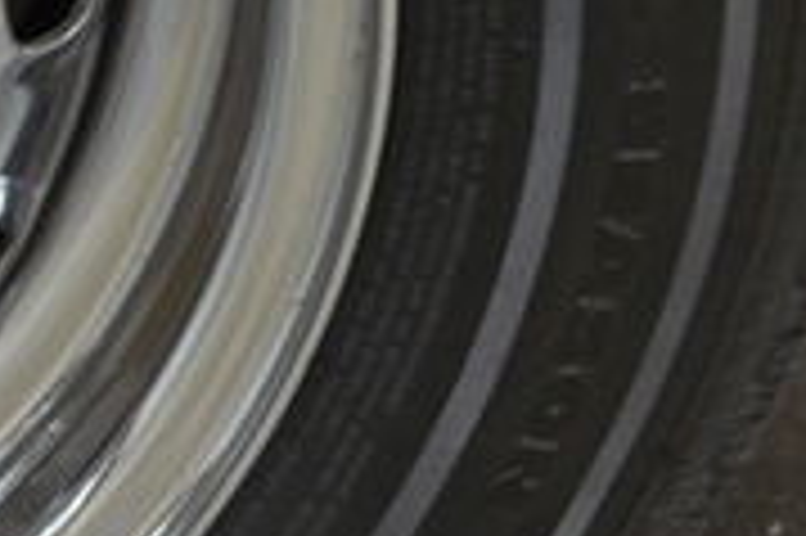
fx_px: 6129
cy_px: 36
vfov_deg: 5.0
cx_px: -883
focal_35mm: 274
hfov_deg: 7.2
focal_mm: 32
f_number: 4.8
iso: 900
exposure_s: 1/30
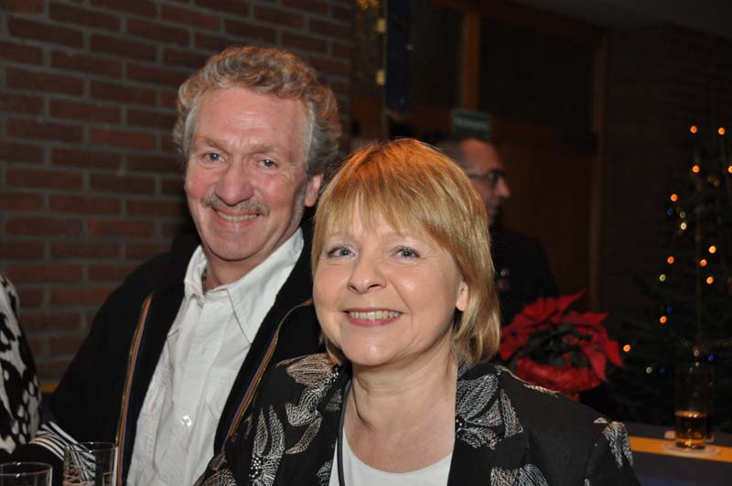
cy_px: 243
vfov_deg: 22.6
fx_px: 1218
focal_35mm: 60
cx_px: 366
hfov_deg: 33.4
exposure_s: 1/60
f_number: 4.5
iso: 800
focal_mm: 40
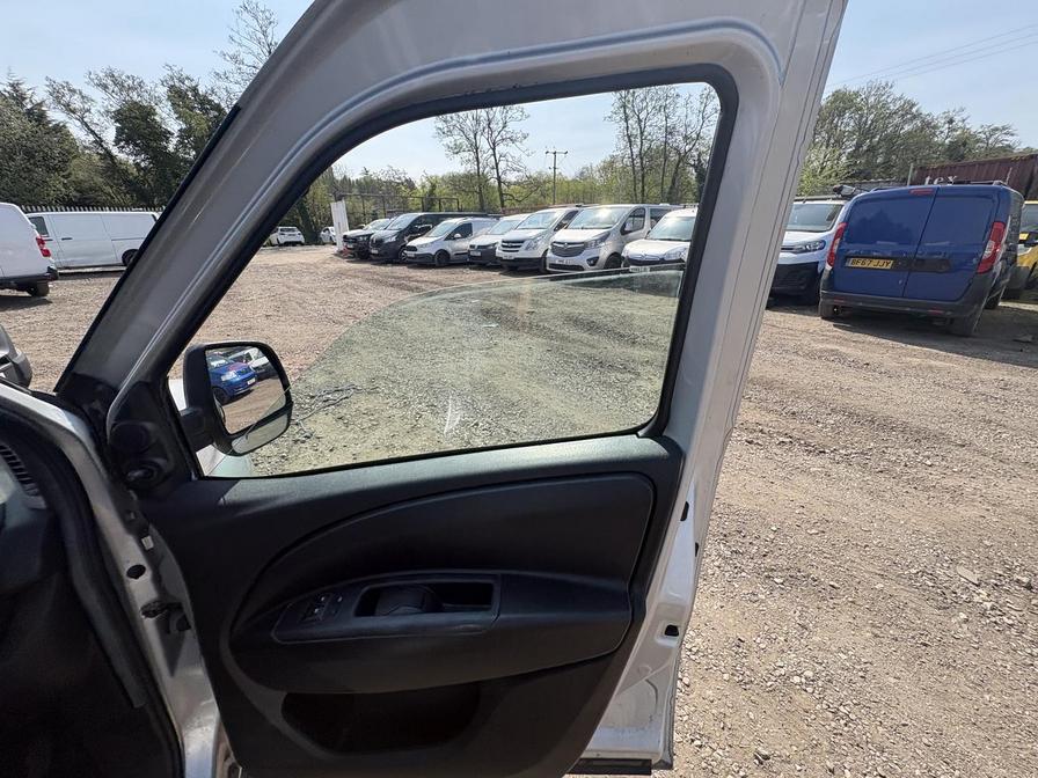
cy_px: 389
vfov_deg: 85.7
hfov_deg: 102.1
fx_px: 420
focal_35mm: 14
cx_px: 519
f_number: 2.2
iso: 40
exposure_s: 1/1078
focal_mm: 2.22
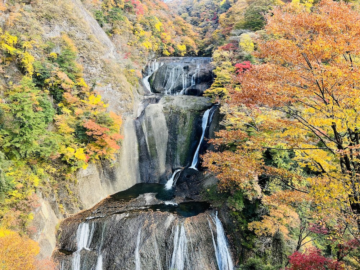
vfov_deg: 53.1
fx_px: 270
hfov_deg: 67.3
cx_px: 180
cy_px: 135
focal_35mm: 26
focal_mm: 5.7
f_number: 1.5
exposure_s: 1/171
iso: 64
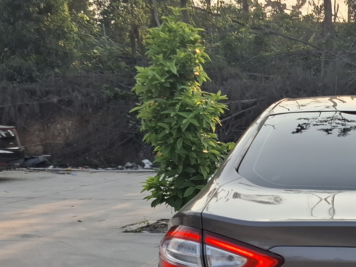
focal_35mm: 63
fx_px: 648
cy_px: 257
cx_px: 399
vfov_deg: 22.5
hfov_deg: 27.8
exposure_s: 1/650
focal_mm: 5.54
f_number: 1.8
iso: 50
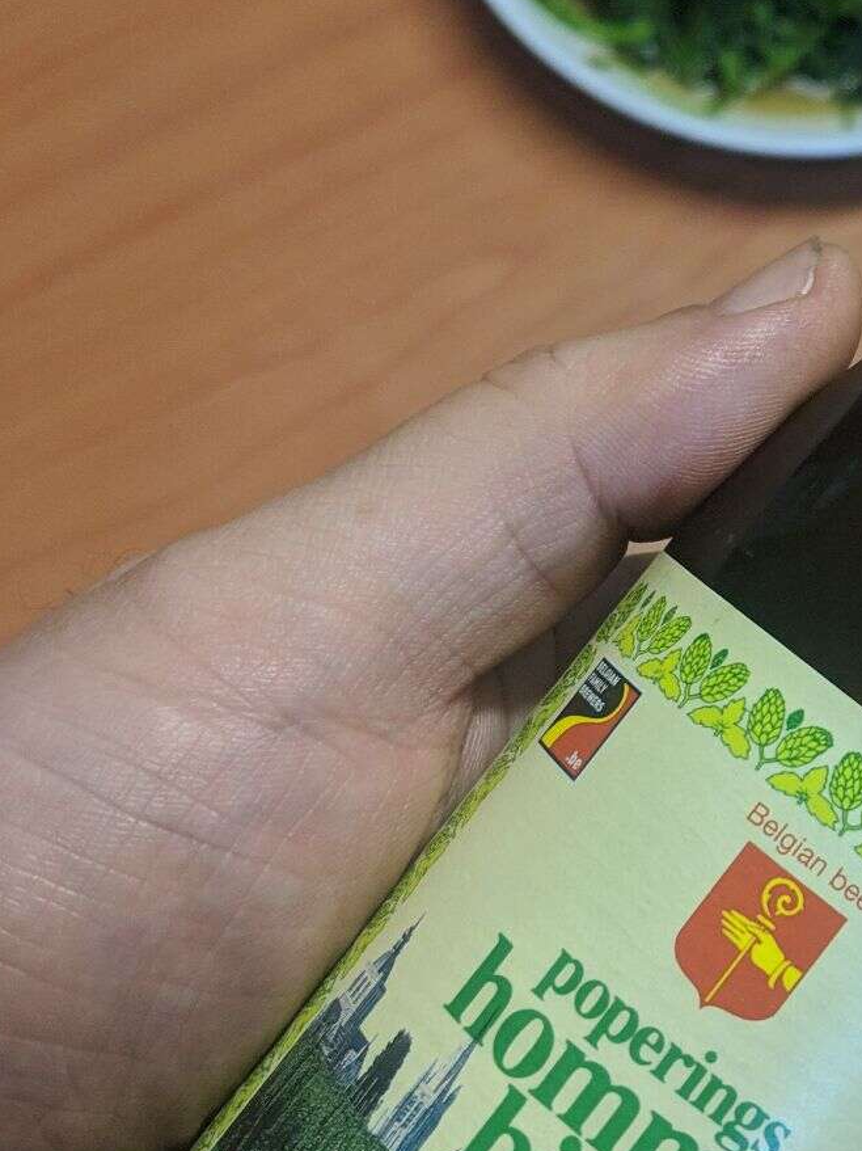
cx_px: 954
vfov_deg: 30.7
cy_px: 539
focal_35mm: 63
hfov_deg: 22.0
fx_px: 2093
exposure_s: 1/60
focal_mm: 4.44
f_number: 1.8
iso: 178
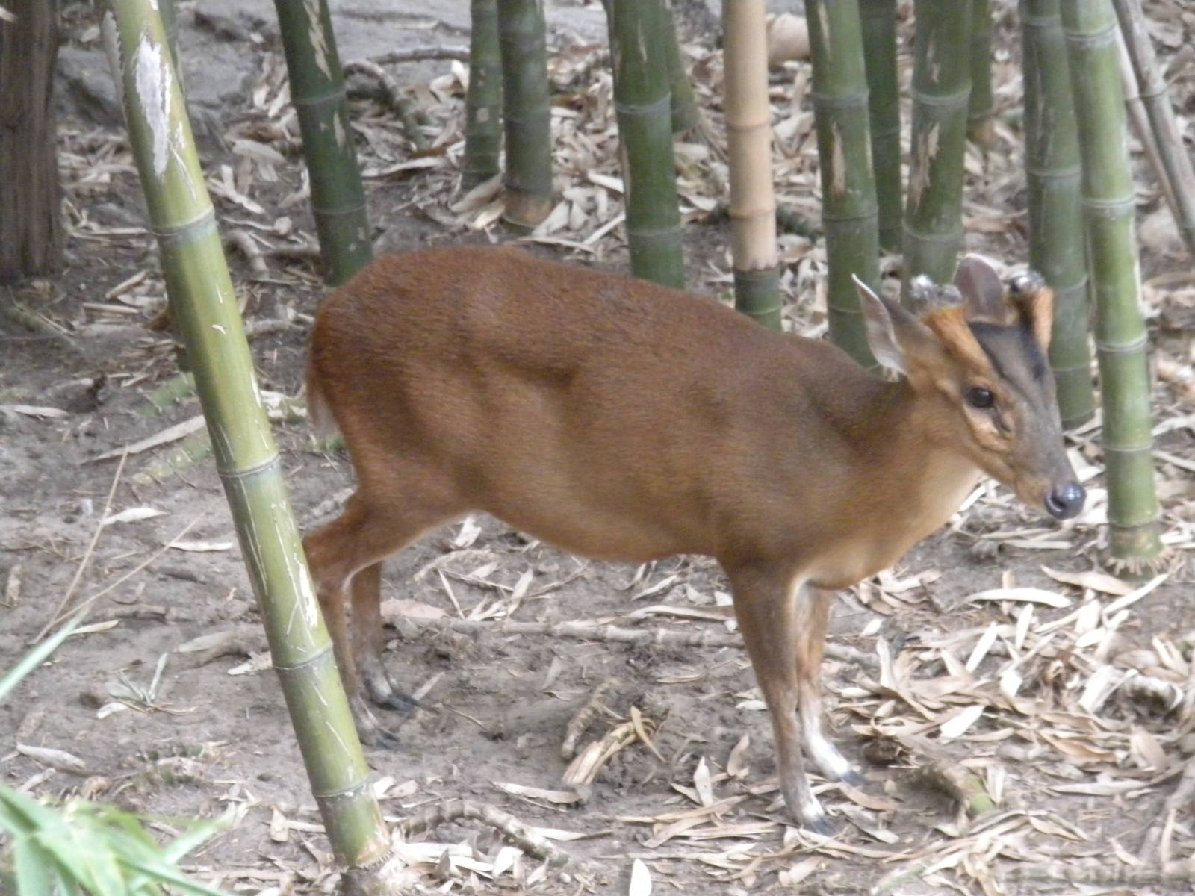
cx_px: 598
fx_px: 8216
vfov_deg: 6.2
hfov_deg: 8.3
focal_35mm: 238
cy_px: 448
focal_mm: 42.1
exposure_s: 1/55.1
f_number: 5.2
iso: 800
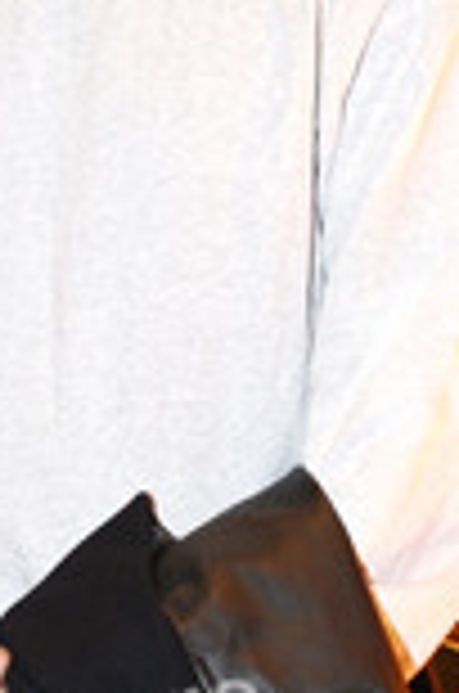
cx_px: 176
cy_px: 112
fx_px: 2497
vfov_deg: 15.7
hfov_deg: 10.5
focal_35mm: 130
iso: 2500
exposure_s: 1/80
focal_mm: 50
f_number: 5.6
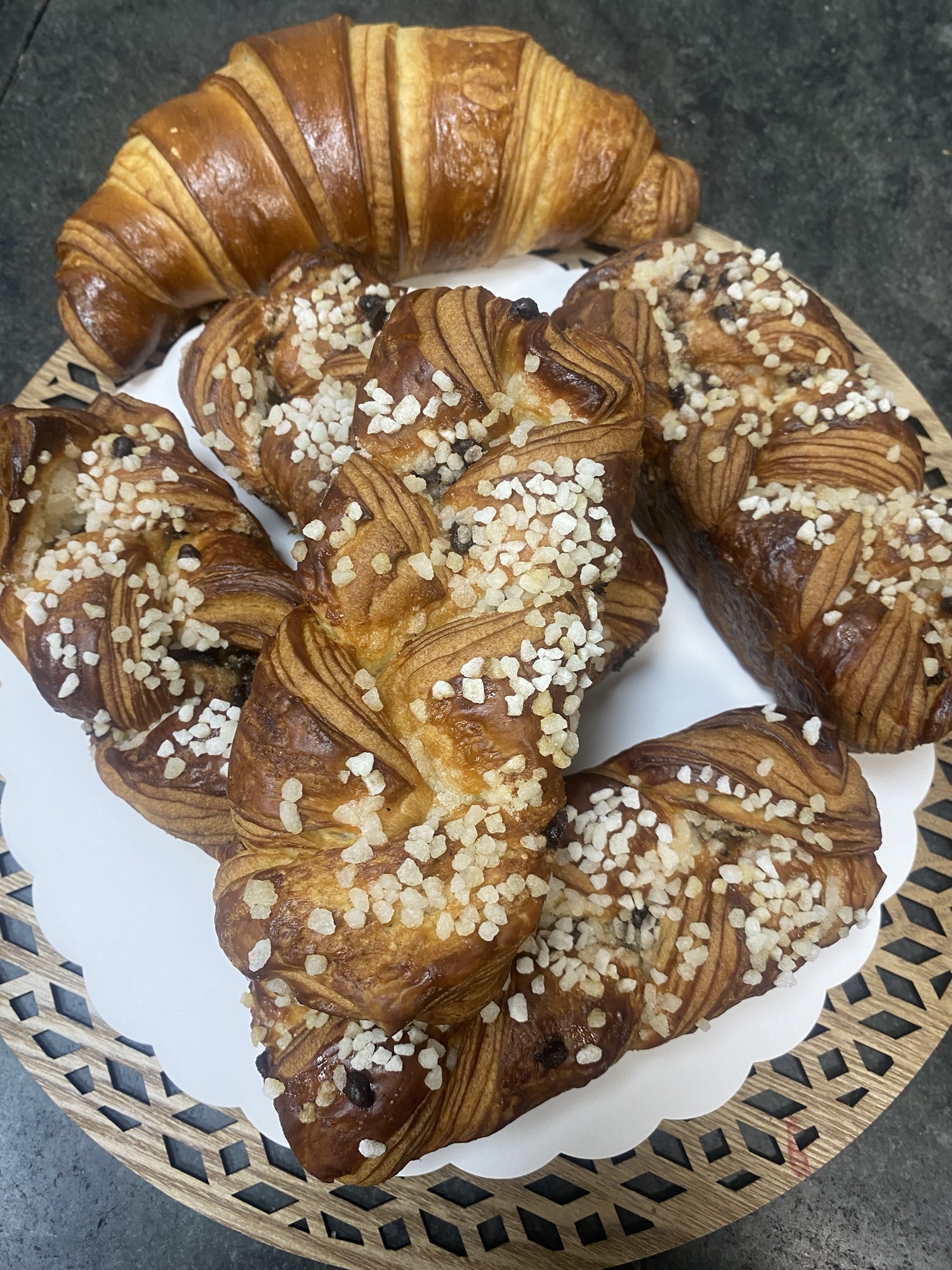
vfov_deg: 67.3
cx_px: 476
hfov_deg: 53.1
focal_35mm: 26
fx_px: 953
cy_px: 635
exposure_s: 1/50
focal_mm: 4.25
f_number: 1.8
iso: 80
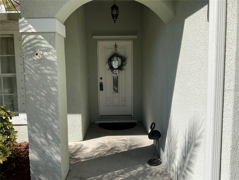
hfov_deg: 61.7
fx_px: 200
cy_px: 90
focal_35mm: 29
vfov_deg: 48.2
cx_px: 120
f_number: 1.8
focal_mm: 3
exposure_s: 1/2141
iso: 20
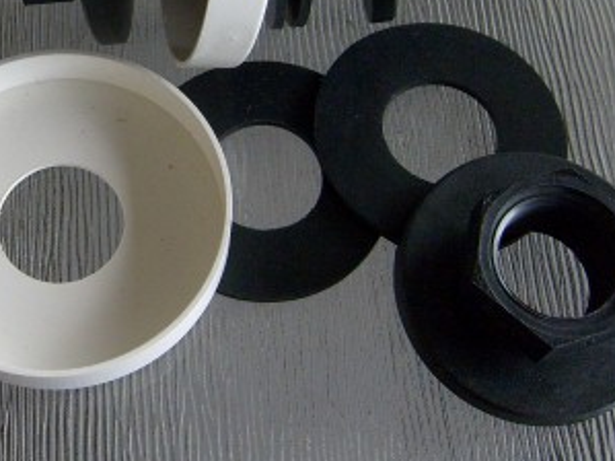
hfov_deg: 25.3
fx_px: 1332
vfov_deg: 19.2
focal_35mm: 75
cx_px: 78
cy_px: 39
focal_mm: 5.8
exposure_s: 1/180
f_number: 2.8
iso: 80
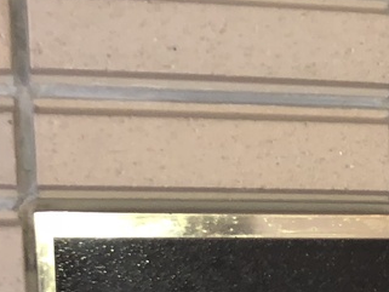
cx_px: 539
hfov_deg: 15.2
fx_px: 1371
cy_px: 465
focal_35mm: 122
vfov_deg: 11.5
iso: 100
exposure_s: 1/11
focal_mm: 3.99
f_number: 1.8
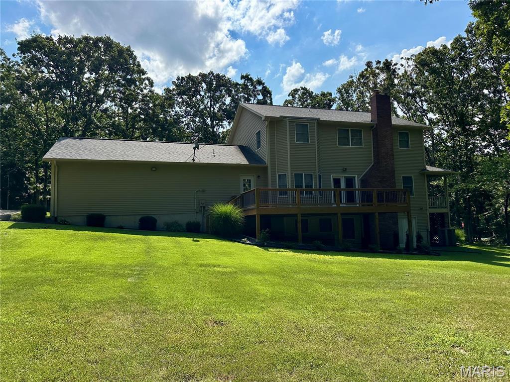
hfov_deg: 71.6
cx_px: 255
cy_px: 191
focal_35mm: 24
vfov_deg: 56.8
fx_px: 354
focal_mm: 6.86
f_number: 1.78
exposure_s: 1/10753
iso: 80
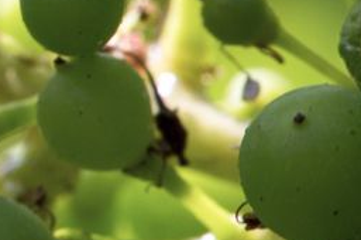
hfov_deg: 3.9
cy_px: -41
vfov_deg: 2.6
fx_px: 5268
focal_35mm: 526
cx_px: -347
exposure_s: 1/125
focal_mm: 105
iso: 500
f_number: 16
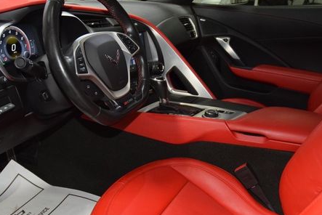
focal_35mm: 39
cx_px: 178
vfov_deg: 33.8
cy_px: 152
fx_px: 349
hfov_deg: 49.4
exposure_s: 1/100
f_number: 3.5
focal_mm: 18
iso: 2000
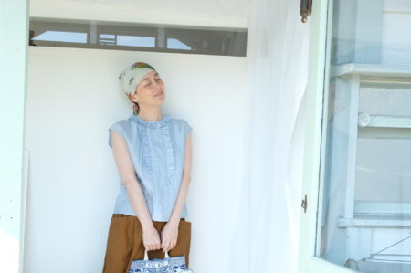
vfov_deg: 31.5
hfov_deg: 46.2
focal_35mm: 42
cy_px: 187
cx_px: 165
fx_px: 479
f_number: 4.5
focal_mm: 18
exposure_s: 1/125
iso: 320
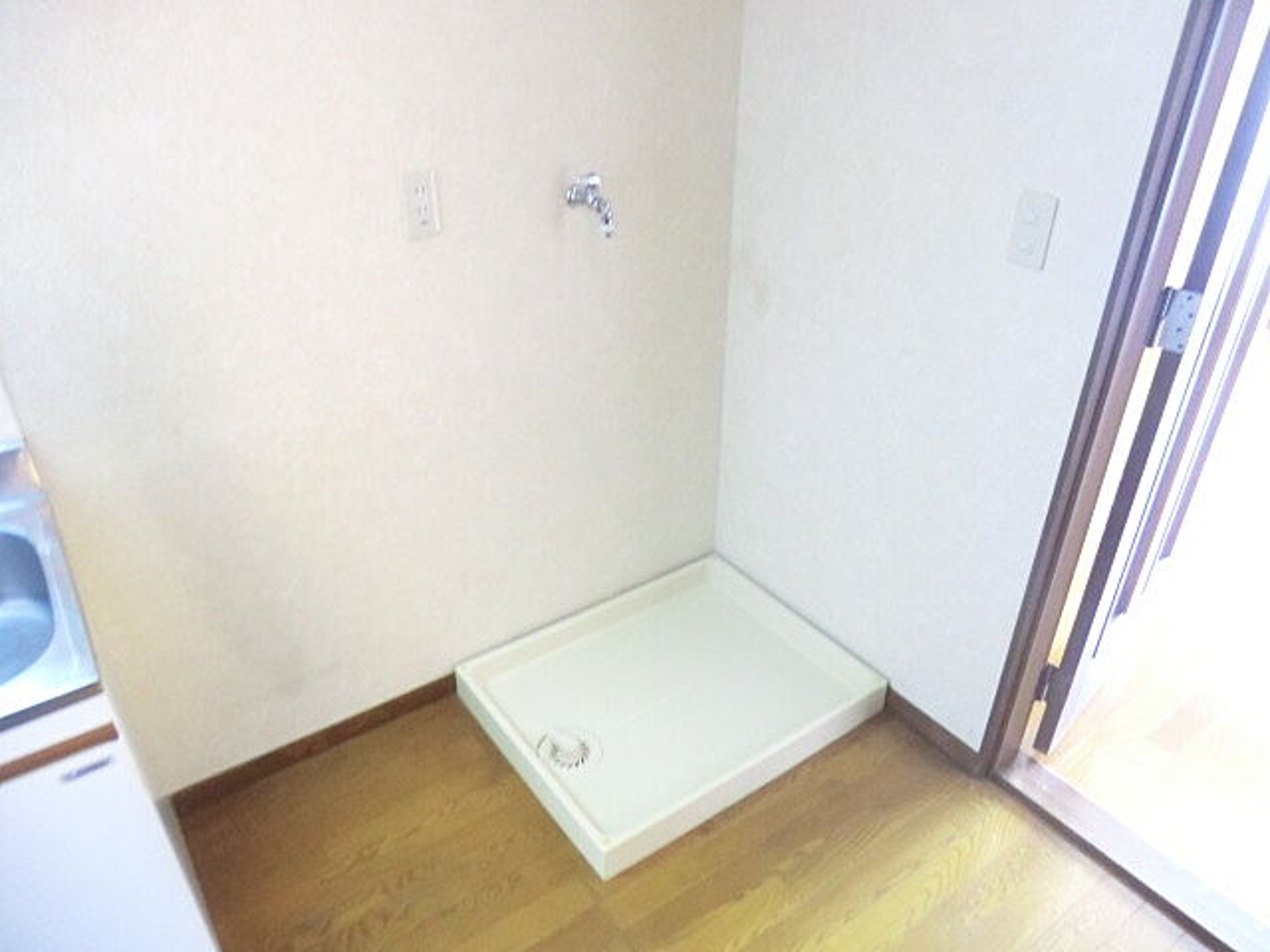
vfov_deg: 56.8
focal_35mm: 24
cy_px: 476
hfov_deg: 71.6
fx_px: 881
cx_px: 635
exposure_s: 1/10
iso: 800
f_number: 3.2
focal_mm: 4.3
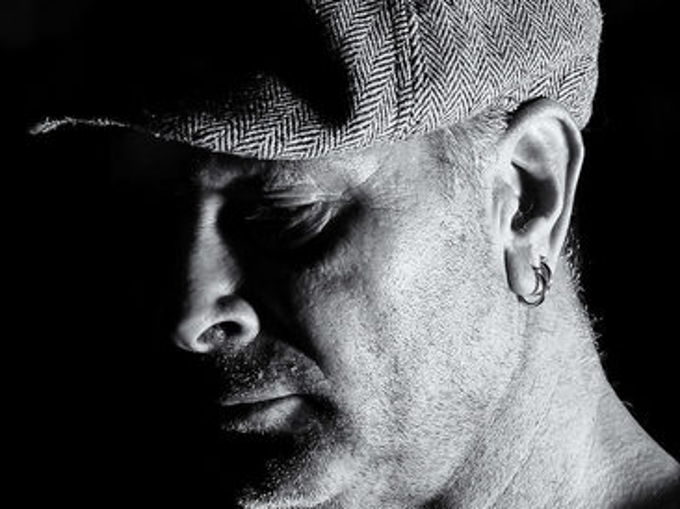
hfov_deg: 16.7
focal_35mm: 118
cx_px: 350
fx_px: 2316
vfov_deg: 12.5
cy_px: 331
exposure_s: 1/80
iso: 800
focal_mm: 50
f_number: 5
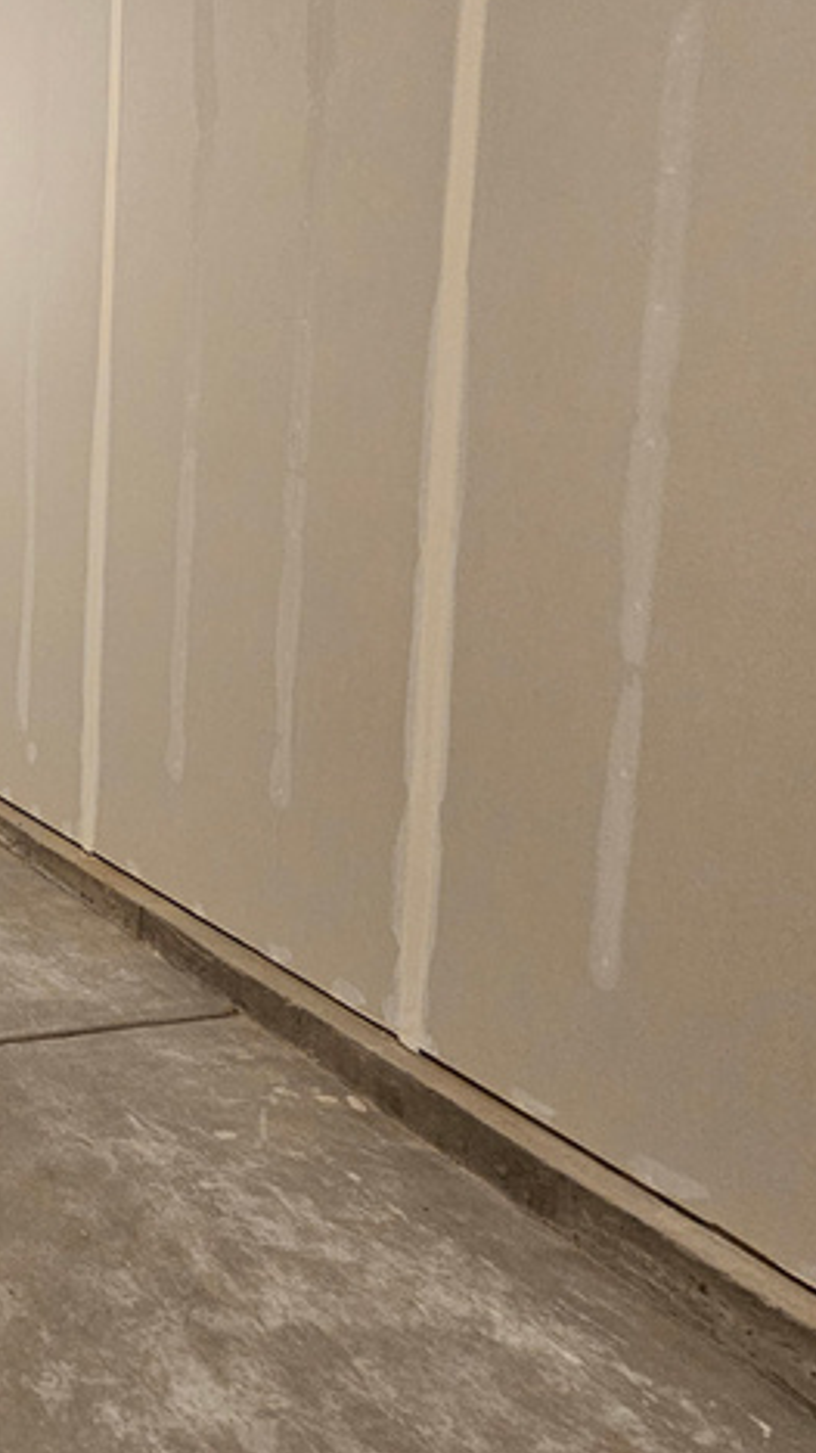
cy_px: 553
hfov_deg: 29.2
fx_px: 1193
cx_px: -289
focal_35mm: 31
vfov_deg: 61.9
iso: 400
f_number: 2.2
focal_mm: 2.2
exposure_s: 1/30
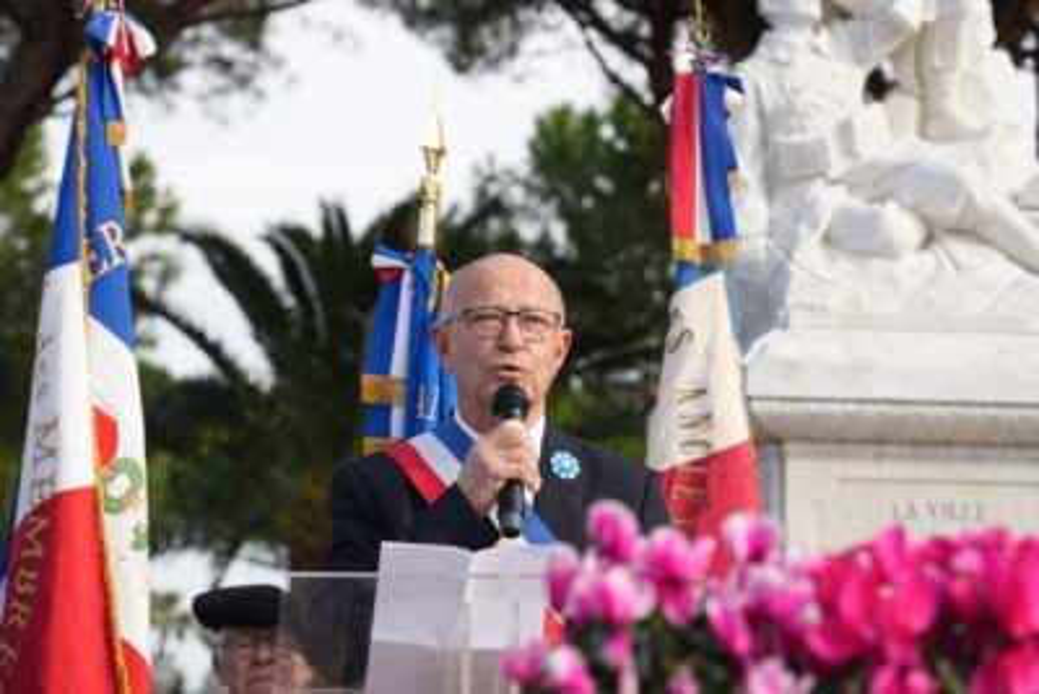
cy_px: 347
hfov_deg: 19.4
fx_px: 3031
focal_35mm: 105
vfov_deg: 13.1
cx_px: 520
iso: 100
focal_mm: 105
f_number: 5.6
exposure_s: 1/200
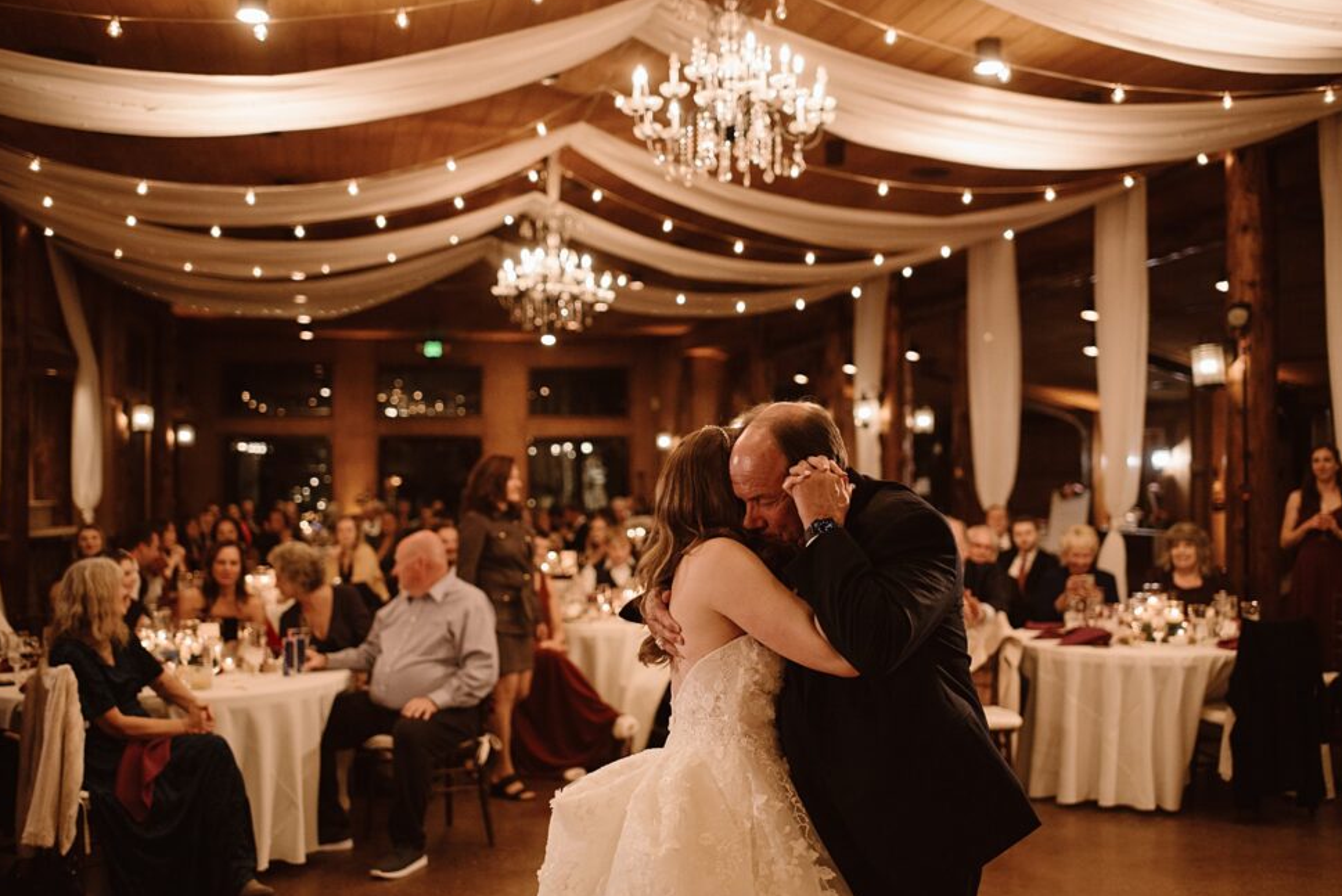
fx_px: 1380
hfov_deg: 51.9
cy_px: 467
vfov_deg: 36.0
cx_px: 676
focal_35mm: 37
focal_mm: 35
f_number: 2
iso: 1250
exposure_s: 1/320
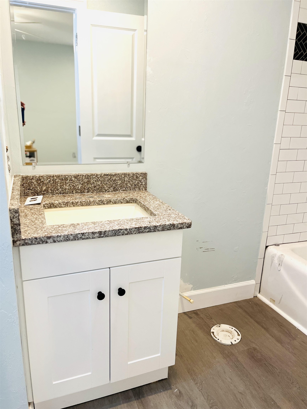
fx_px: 307
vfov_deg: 67.3
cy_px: 204
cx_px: 154
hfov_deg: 53.1
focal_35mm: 26
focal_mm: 5.1
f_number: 1.6
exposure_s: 1/120
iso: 100
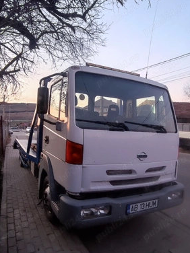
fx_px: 124
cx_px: 94
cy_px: 132
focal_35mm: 17
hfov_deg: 74.7
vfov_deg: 91.0
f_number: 2.2
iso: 172
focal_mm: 1.65
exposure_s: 1/50
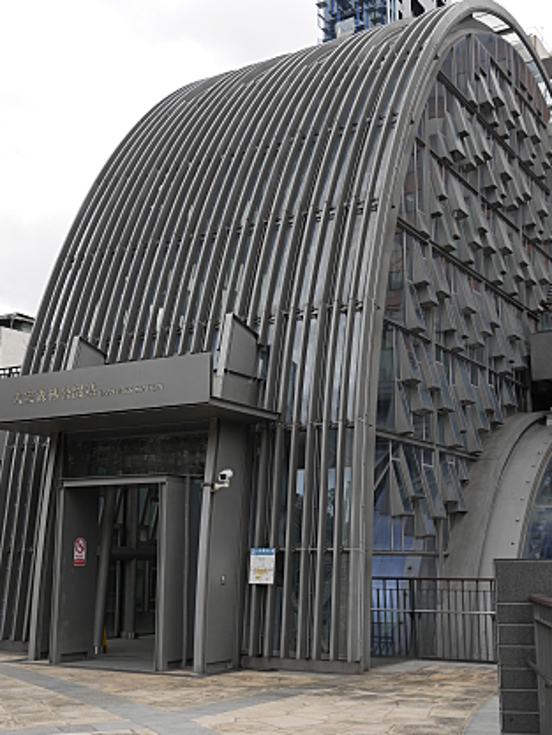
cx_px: 271
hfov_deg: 30.3
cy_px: 337
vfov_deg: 39.6
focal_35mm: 48
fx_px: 1020
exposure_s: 1/640
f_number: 2.8
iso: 200
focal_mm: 20
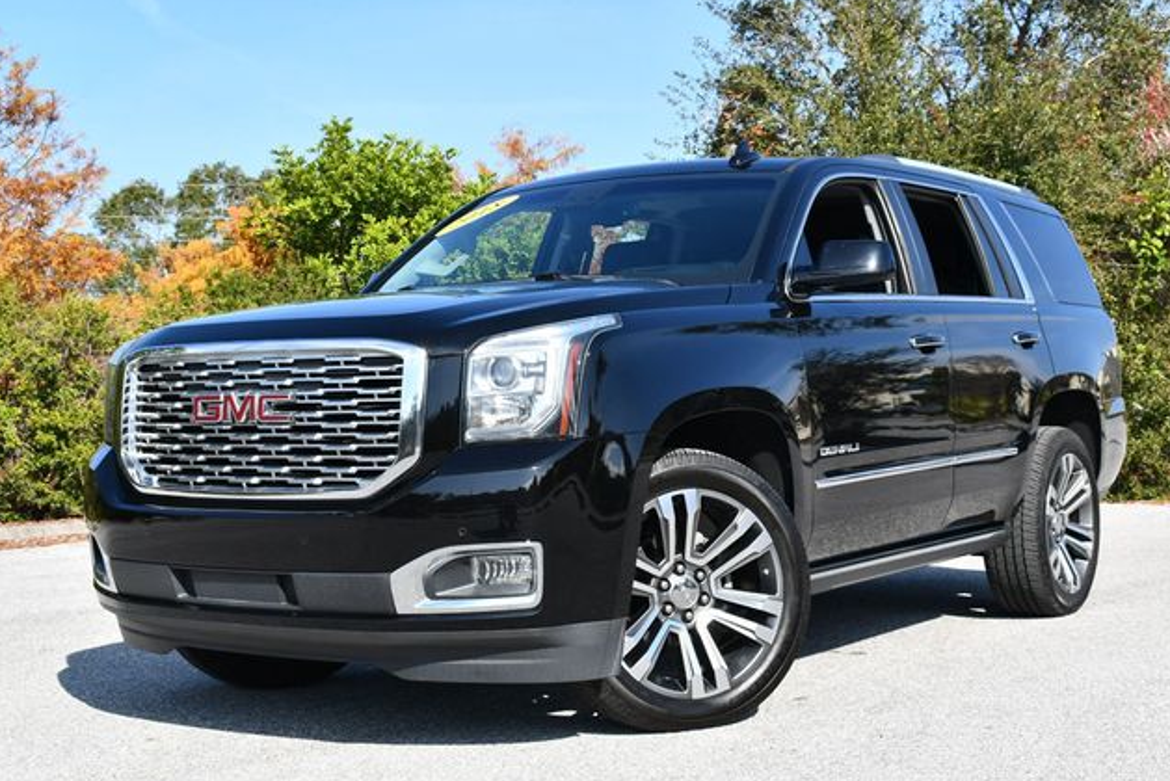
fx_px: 1853
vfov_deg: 23.8
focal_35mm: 57
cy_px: 392
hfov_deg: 35.0
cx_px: 592
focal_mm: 28
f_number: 8
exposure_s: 1/250
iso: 125
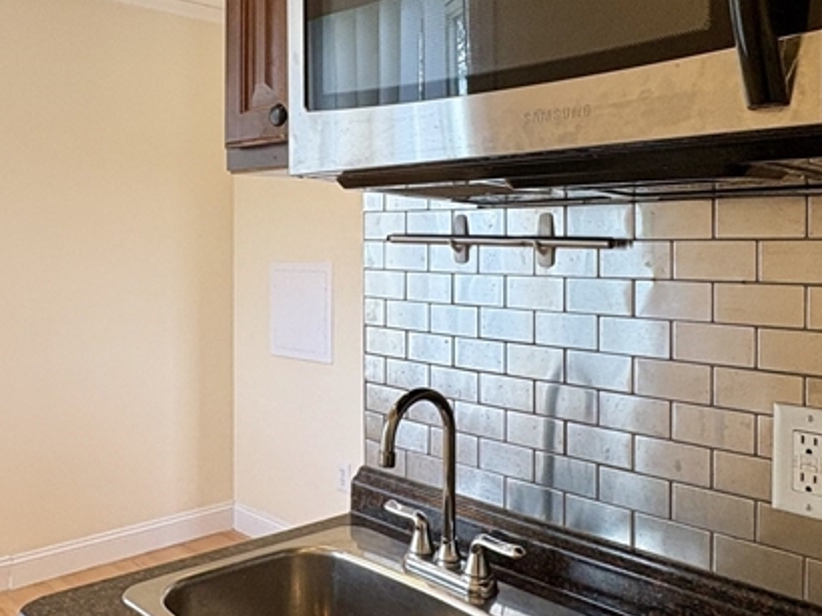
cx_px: 317
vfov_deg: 40.5
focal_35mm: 35
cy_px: 255
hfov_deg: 52.2
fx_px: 831
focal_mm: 2.22
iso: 80
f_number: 2.2
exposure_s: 1/118
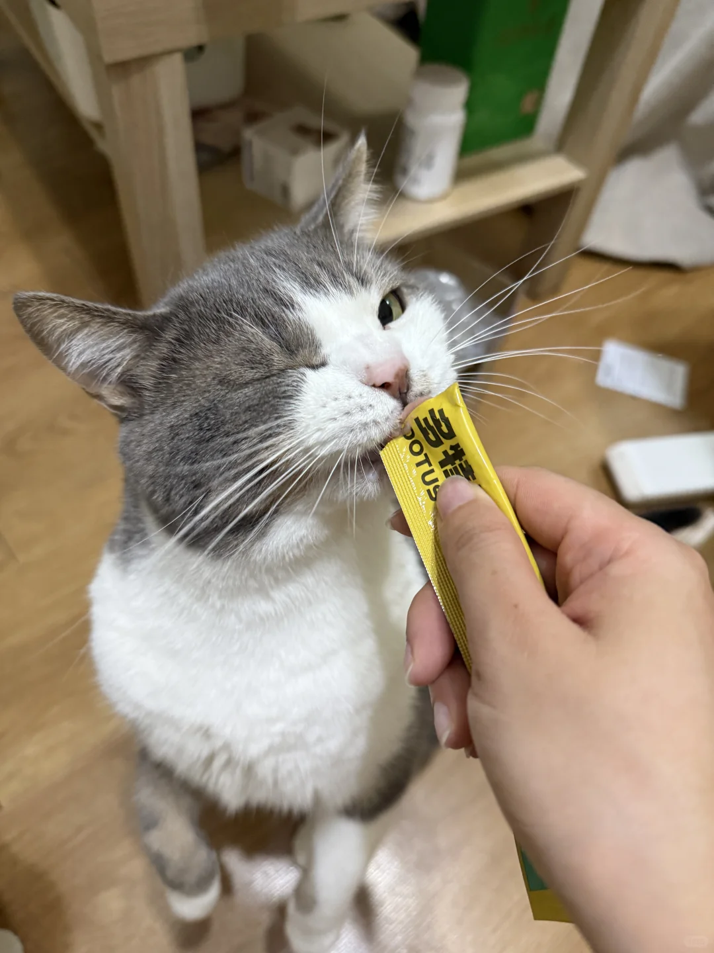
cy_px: 476
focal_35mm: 24
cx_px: 357
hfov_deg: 56.8
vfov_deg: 71.6
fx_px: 660
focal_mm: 6.76
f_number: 1.78
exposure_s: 1/50
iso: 400
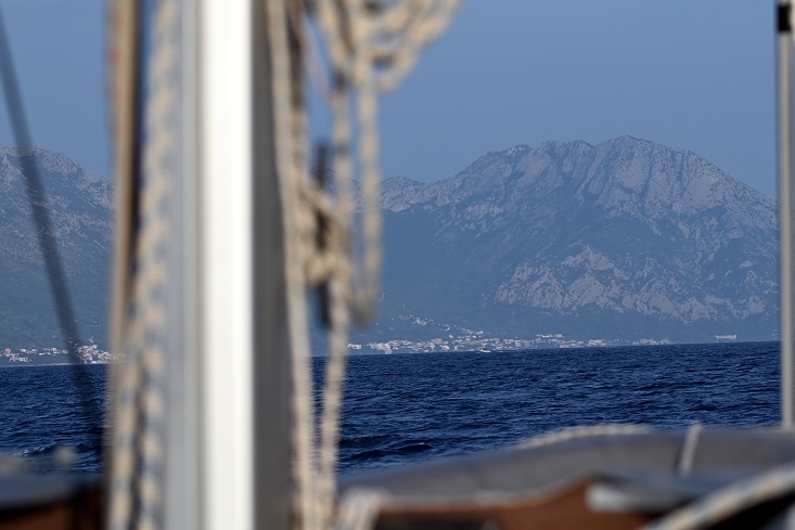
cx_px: 590
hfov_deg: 11.3
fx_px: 3998
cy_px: 272
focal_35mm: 181
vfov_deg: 7.6
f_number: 6.3
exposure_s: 1/640
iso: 100
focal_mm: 102
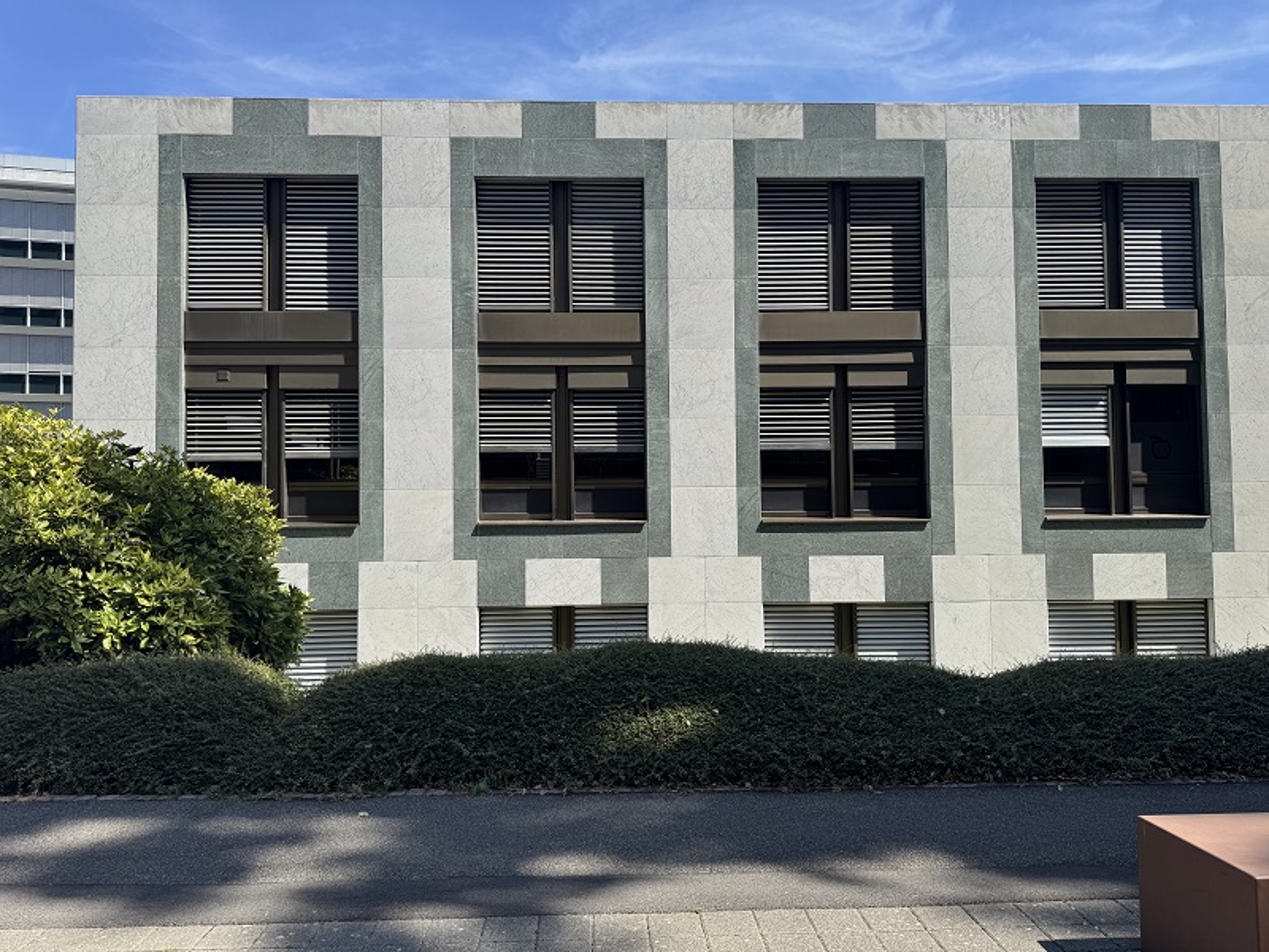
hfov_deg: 71.6
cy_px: 476
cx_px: 634
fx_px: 880
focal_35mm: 24
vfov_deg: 56.8
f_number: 1.78
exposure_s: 1/2833
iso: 80
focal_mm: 6.76
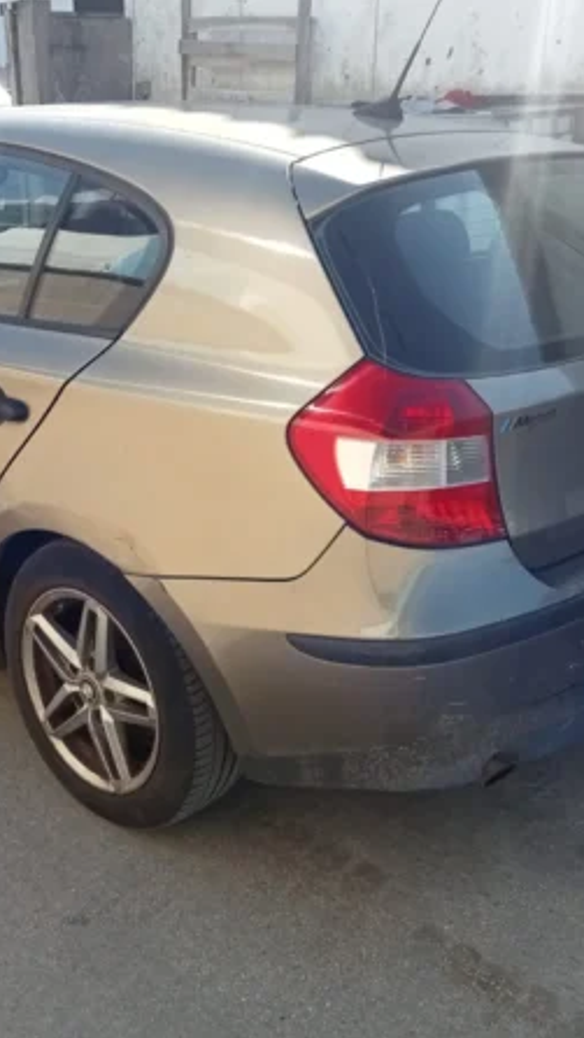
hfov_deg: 28.8
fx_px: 1128
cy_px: 521
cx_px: 184
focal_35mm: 41
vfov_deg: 49.4
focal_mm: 3.46
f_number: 2.2
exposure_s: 1/338
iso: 100
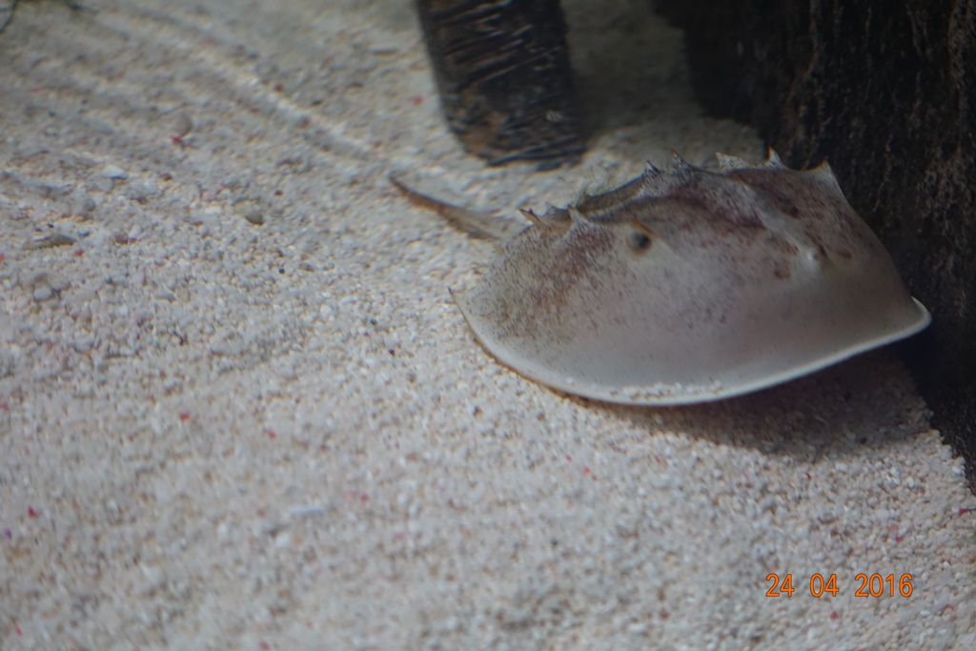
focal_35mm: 70
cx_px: 488
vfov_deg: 19.5
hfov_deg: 28.8
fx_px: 1898
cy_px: 326
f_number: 2.8
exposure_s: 1/80
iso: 640
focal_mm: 25.7
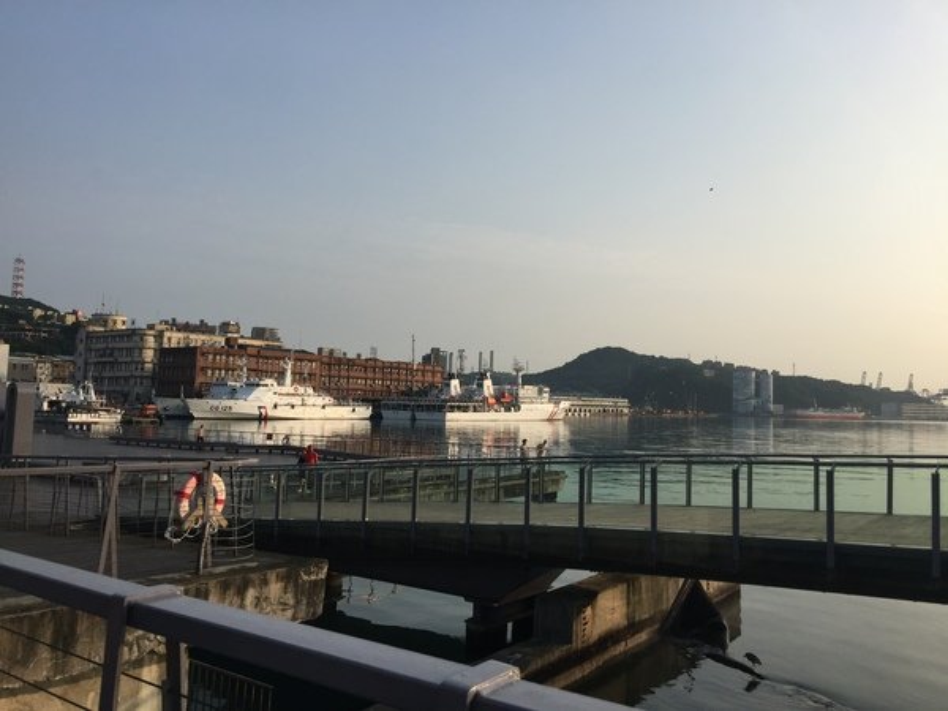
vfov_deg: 48.2
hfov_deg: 61.7
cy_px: 356
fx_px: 794
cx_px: 474
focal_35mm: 29
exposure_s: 1/1883
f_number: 2.2
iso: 32
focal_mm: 4.15
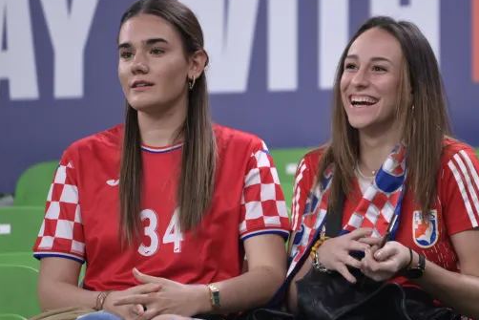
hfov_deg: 6.8
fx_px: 4033
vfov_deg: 4.5
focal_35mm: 303
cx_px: 330
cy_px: 121
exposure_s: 1/1000
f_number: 2.8
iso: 2500
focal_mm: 200
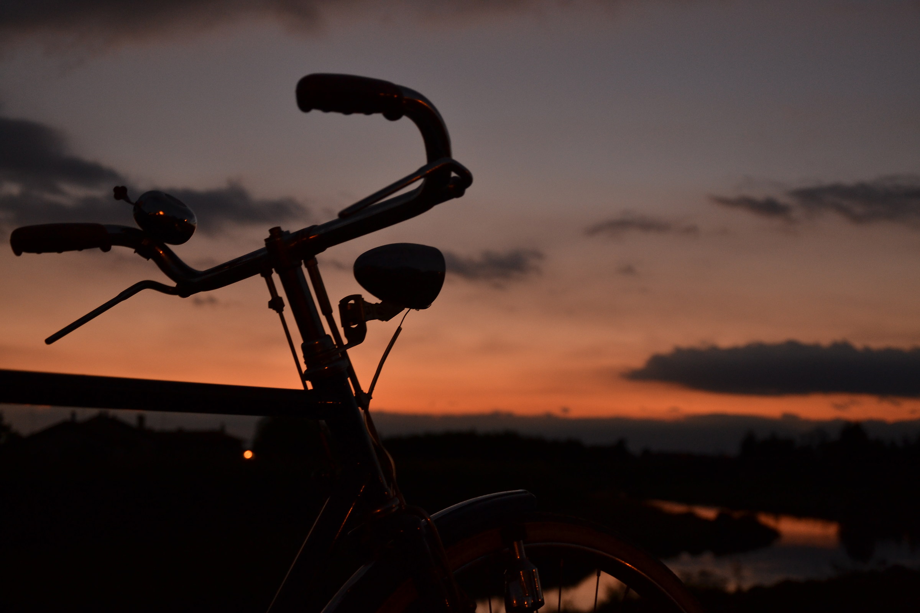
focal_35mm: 52
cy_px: 306
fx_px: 1342
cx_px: 460
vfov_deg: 25.8
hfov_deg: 37.9
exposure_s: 1/15
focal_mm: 35
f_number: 4.5
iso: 400
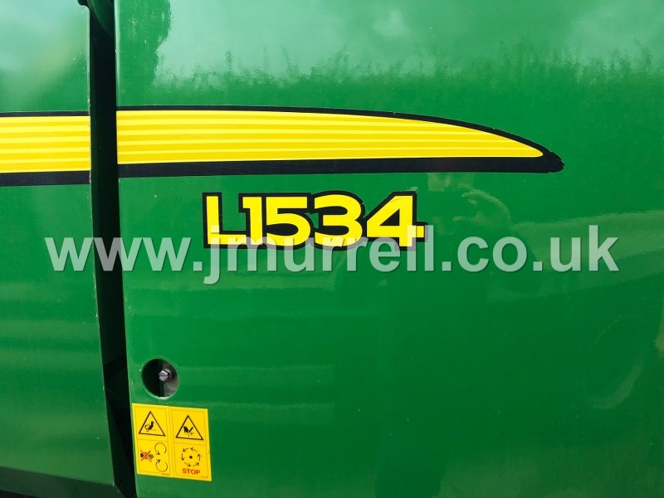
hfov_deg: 63.4
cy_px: 249
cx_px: 332
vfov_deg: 49.7
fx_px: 537
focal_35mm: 28
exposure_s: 1/521
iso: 20
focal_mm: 3.99
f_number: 1.8
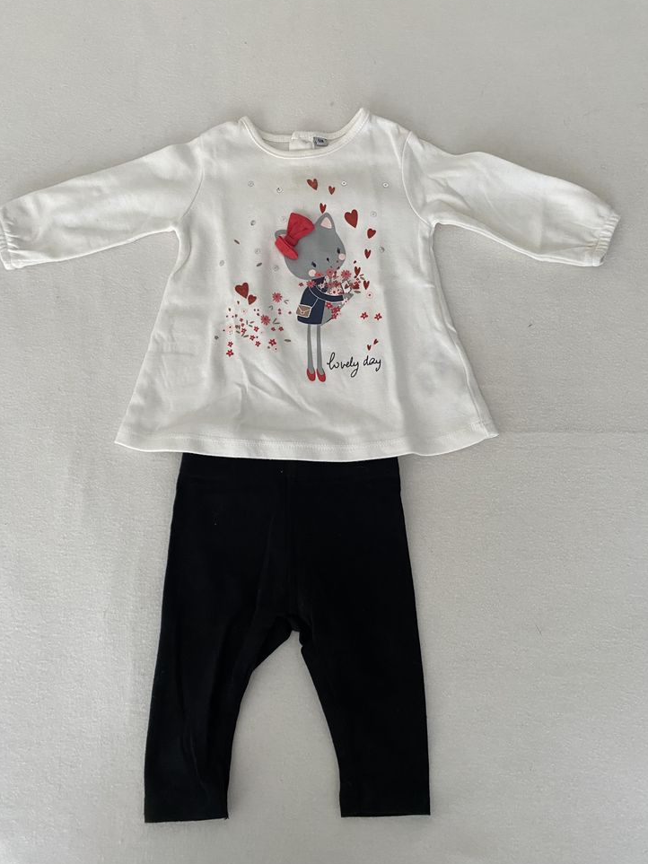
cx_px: 333
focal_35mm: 27
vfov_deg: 65.3
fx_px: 674
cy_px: 435
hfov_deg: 51.3
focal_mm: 4.25
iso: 200
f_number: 1.8
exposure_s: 1/60
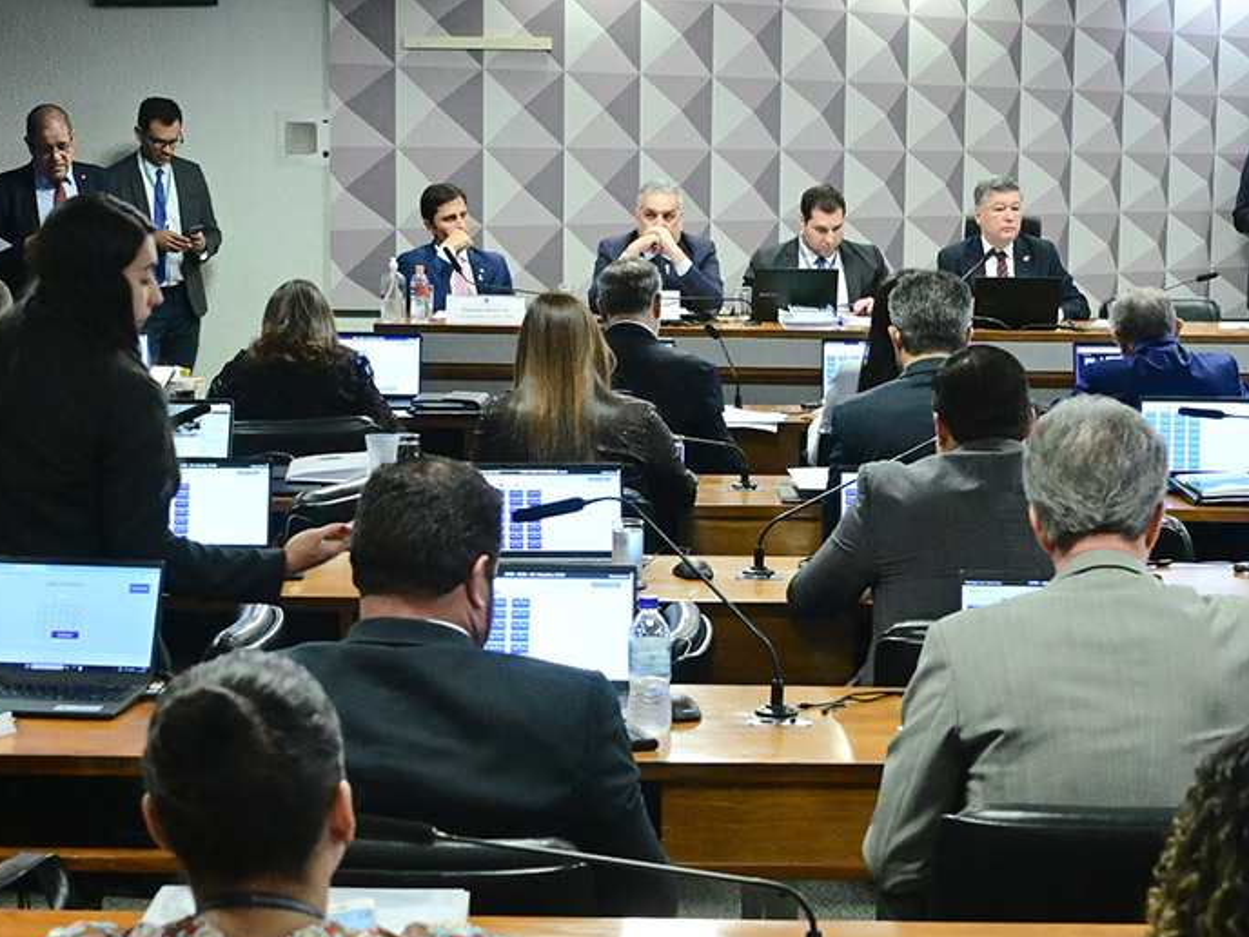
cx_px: 753
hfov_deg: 35.4
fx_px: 1948
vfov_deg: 27.0
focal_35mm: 54
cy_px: 516
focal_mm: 30
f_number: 5
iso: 4000
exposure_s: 1/160
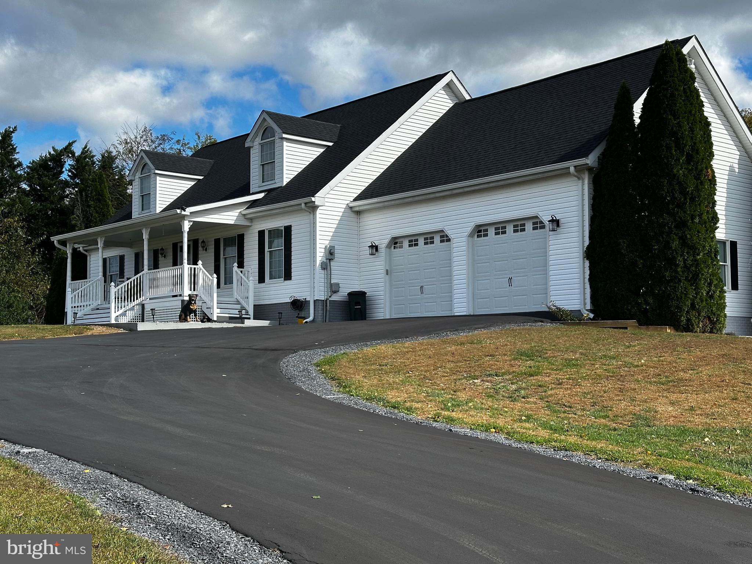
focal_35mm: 48
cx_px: 376
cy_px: 282
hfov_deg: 39.7
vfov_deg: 30.3
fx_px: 1043
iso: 64
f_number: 1.78
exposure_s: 1/3058
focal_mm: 6.86
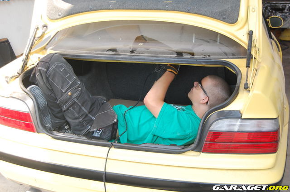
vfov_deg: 29.7
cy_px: 96
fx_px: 362
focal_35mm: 45
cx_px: 145
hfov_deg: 43.7
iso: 400
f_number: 5
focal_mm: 30
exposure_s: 1/100
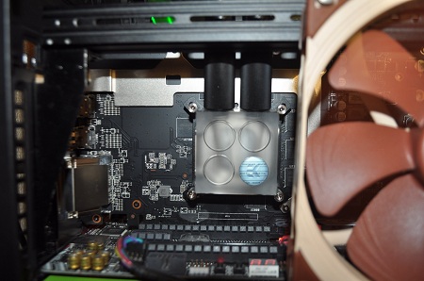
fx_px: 388
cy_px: 140
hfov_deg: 57.3
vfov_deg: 39.8
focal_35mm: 33
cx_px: 212
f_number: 3.8
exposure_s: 1/60
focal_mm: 22
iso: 200
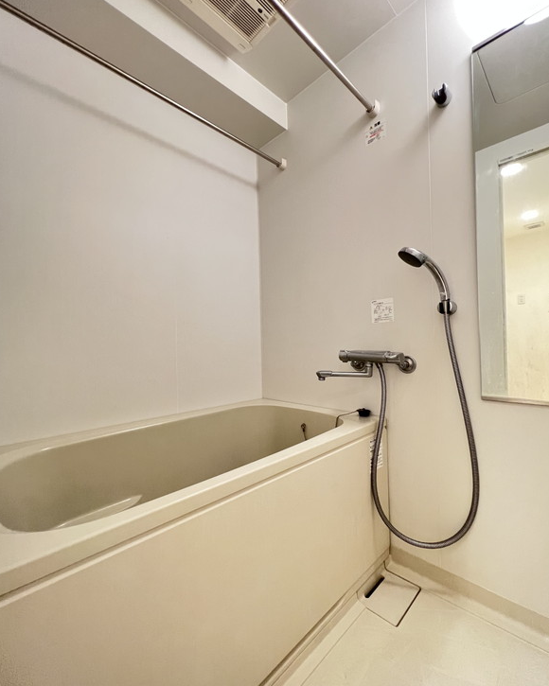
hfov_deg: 88.0
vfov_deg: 100.7
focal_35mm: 14
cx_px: 279
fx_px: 284
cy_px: 345
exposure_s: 1/50
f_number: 1.8
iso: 500
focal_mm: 1.57
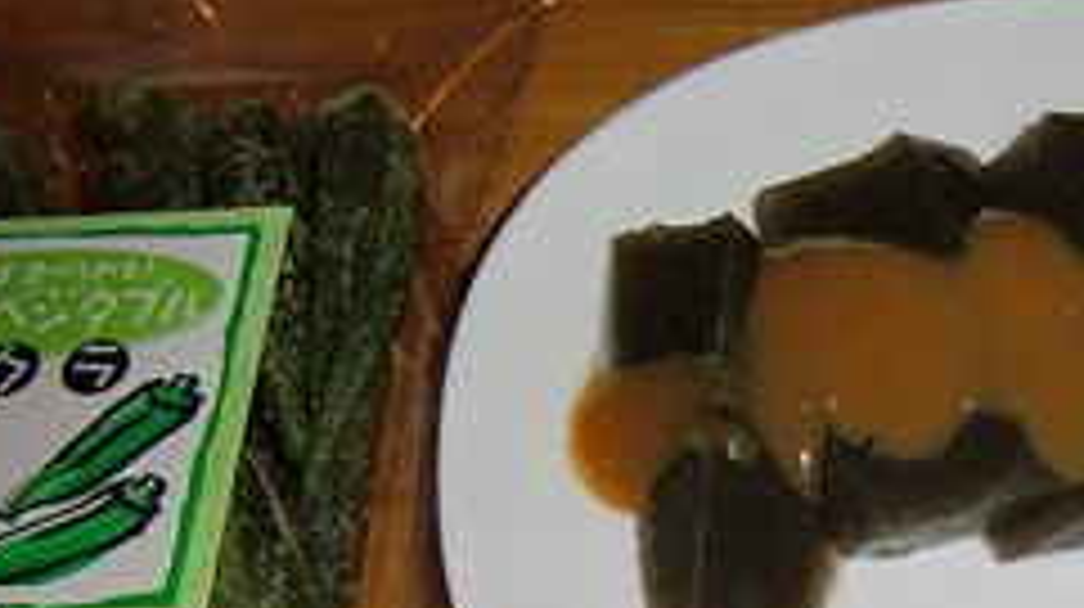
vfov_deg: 23.6
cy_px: 572
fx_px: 1407
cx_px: 807
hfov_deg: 41.0
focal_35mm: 49
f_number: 3.2
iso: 64
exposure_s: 1/25
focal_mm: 4.3
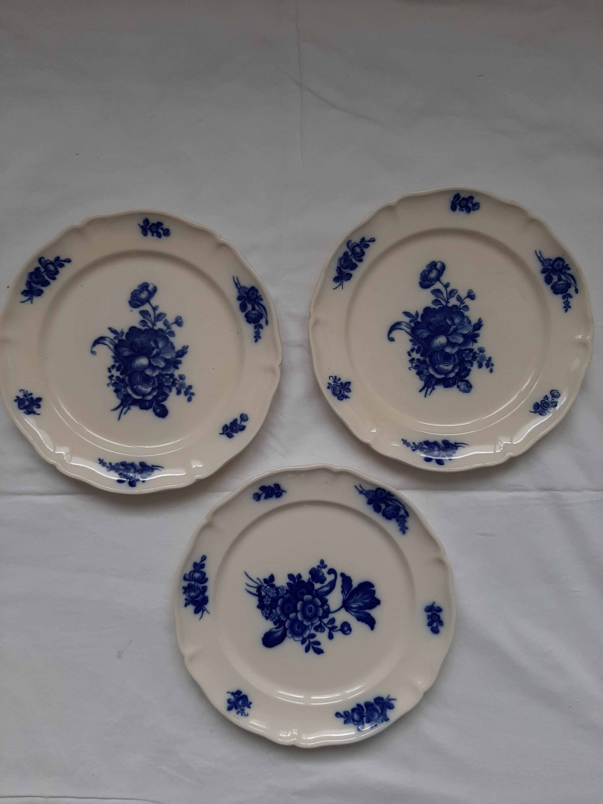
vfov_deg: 67.3
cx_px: 302
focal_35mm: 26
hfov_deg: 53.1
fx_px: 604
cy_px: 402
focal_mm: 3.93
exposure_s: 1/50
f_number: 1.7
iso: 50
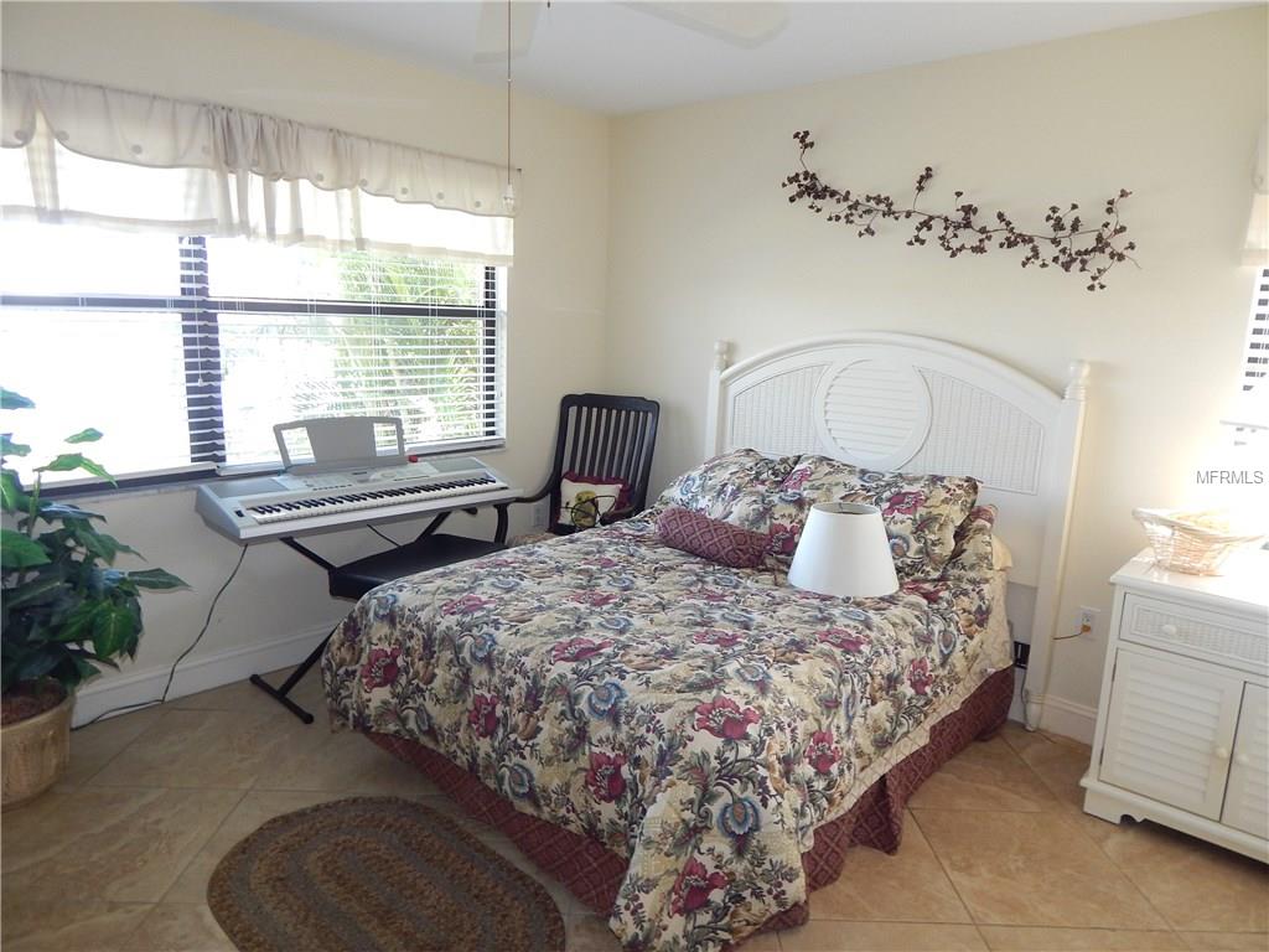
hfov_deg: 73.9
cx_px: 634
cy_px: 476
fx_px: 843
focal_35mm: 23
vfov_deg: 58.9
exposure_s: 1/30
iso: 200
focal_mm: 4
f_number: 3
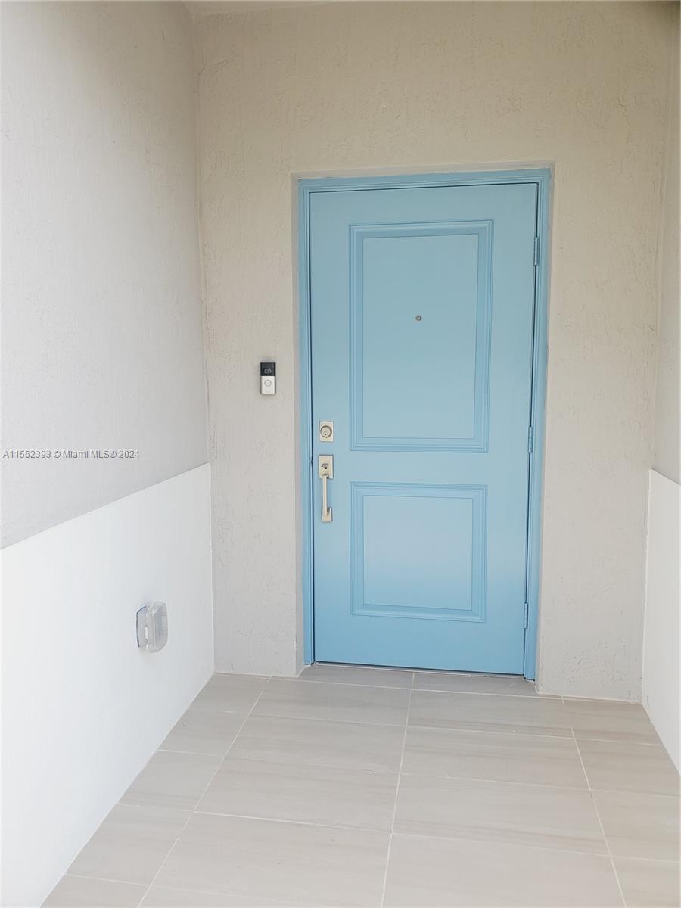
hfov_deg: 53.1
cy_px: 454
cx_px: 340
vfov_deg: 67.3
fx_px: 682
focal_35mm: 26
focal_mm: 4.3
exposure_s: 1/248
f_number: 2.4
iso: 50
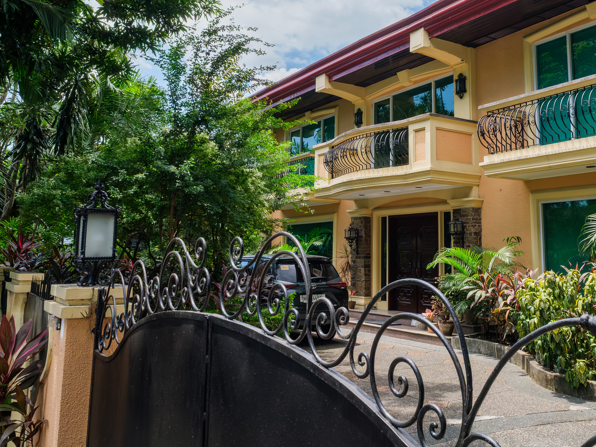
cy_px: 154
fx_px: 603
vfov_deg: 40.3
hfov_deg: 52.3
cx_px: 358
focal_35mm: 35
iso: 160
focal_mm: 16
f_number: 7.1
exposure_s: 1/320
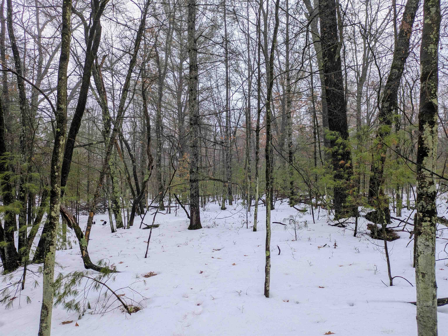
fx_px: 324
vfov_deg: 54.9
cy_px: 168
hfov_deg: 69.4
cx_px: 224
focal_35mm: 25
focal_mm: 5.43
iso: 43
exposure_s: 1/192
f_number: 1.89
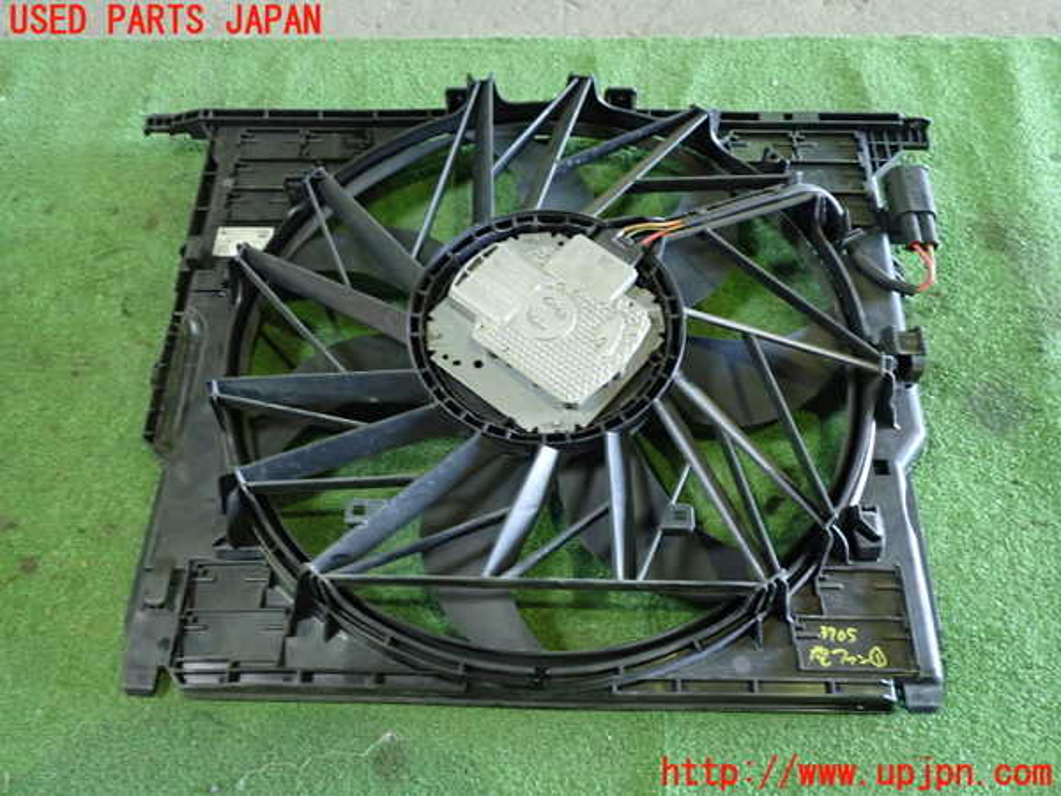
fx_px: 920
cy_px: 398
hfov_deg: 60.0
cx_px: 530
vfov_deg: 46.8
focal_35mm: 30
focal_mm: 5.4
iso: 640
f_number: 2.3
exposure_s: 1/30
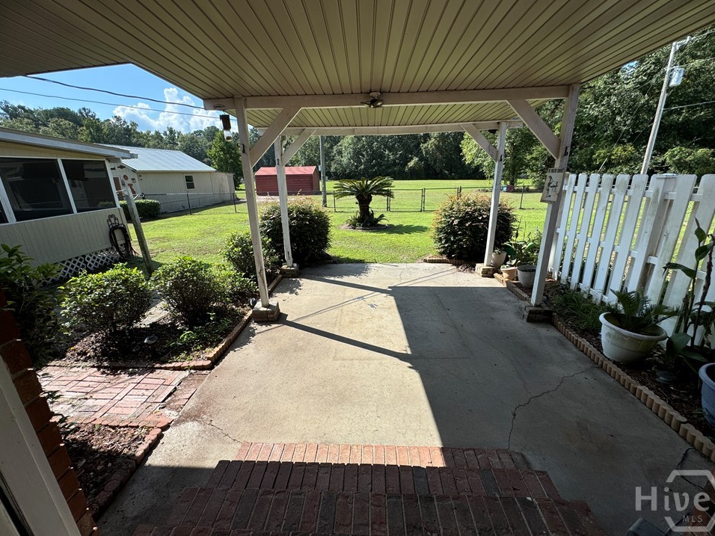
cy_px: 271
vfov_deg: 81.7
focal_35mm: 15
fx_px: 310
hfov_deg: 98.2
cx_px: 355
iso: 50
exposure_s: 1/1160
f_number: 2.2
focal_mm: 2.22
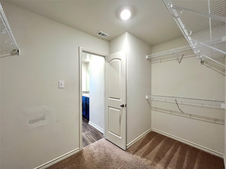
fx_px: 85
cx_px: 113
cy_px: 84
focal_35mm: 13
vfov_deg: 89.9
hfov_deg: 106.2
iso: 125
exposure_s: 1/60
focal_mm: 1.57
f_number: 1.8
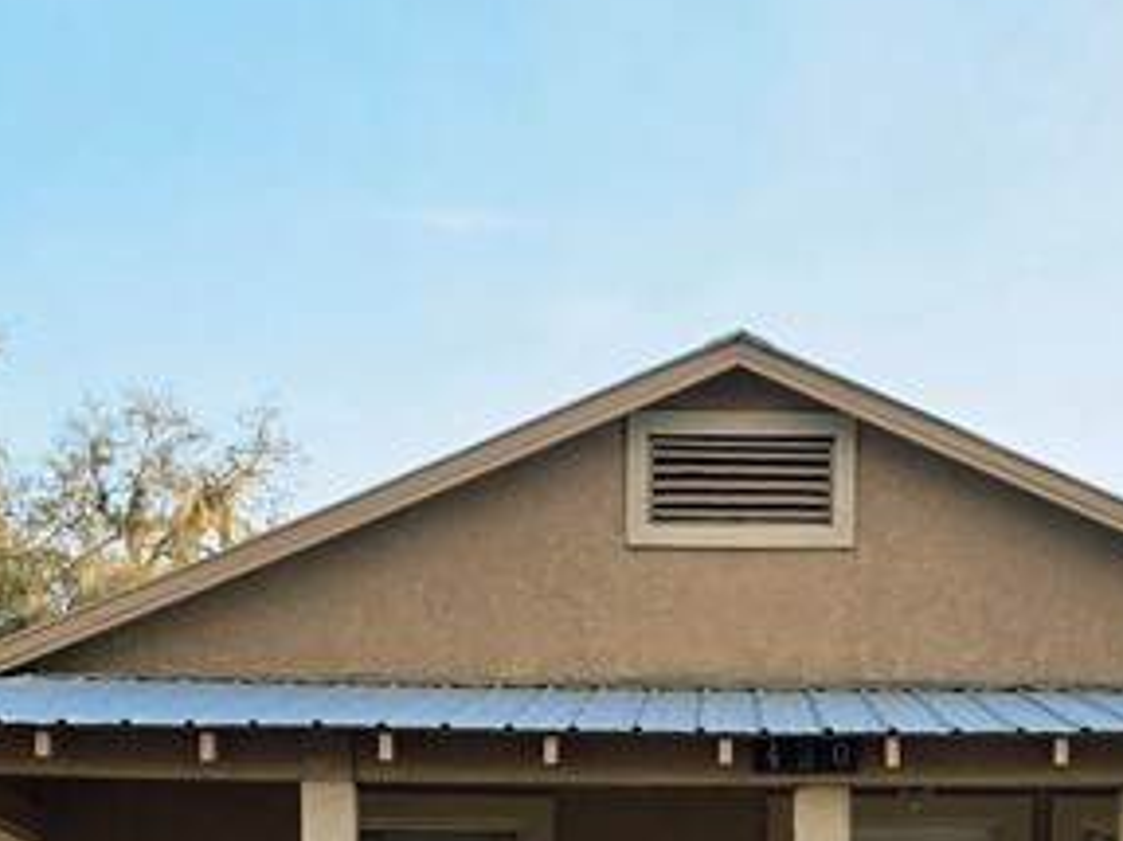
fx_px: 2659
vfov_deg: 16.4
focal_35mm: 82
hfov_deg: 23.8
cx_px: 673
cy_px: 1252
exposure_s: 1/2500
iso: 80
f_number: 1.7
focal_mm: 6.3
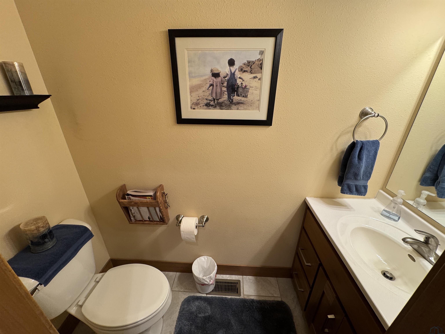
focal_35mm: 14
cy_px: 167
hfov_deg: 102.1
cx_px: 222
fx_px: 180
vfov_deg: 85.7
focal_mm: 2.22
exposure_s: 1/120
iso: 200
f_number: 2.2
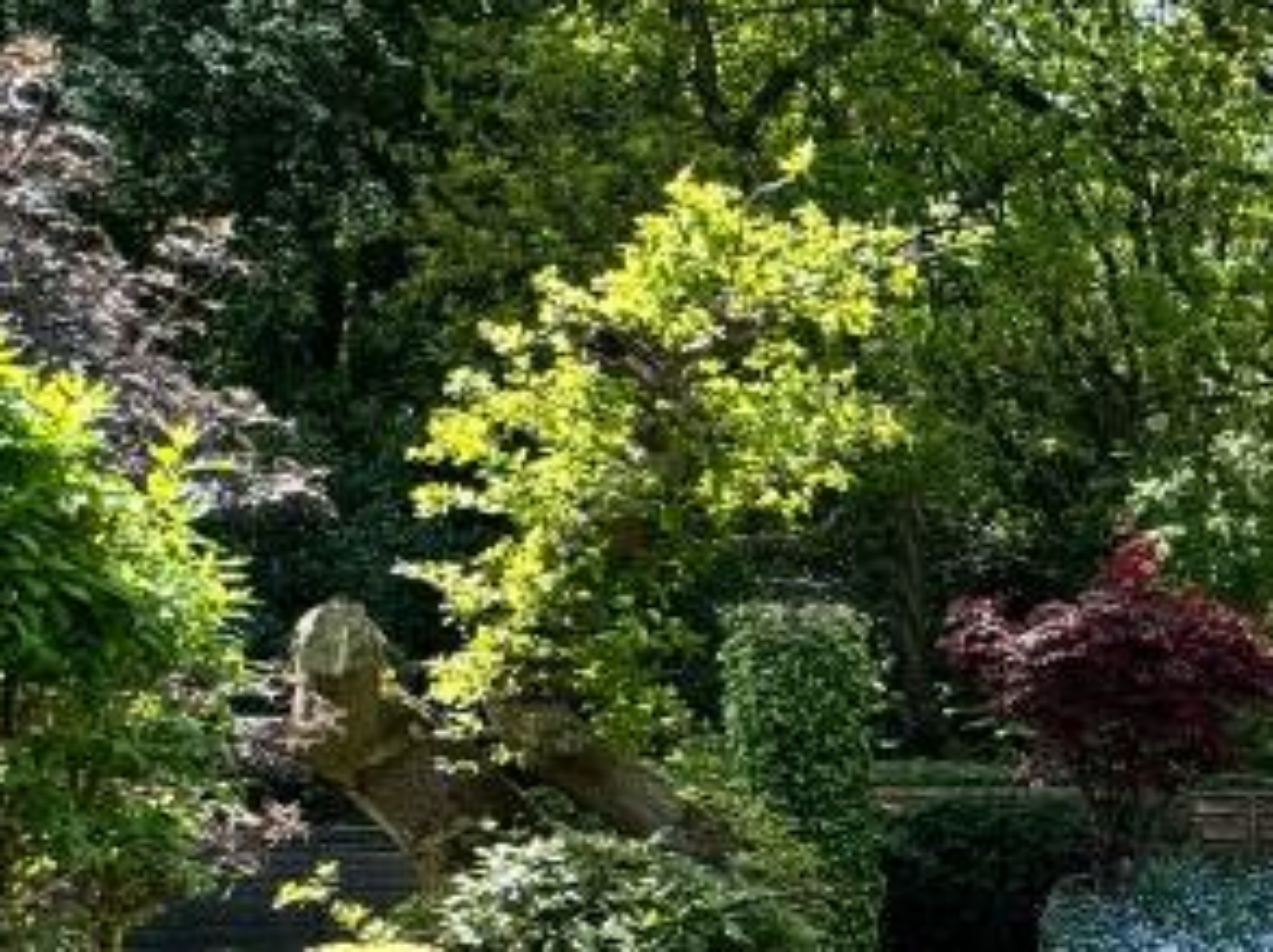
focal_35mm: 49
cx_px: 1899
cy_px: 856
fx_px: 1800
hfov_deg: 27.4
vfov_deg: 28.5
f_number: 2.2
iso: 40
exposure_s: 1/596
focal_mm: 2.22
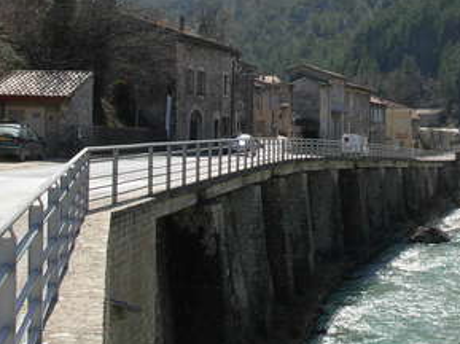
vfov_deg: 18.3
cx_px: 388
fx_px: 1048
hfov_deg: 24.2
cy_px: 35
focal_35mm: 79
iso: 79
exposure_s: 1/395
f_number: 4.9
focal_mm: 6.3
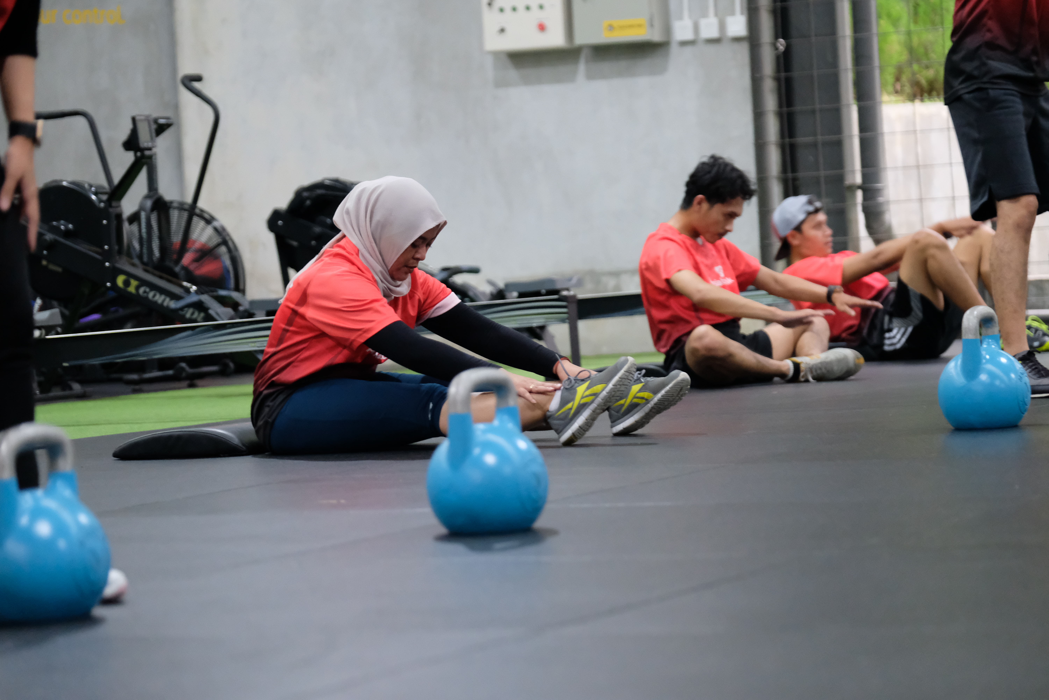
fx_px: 3817
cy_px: 350
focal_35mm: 131
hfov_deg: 15.6
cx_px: 524
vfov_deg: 10.5
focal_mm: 87.1
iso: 5000
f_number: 2.8
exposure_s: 1/125
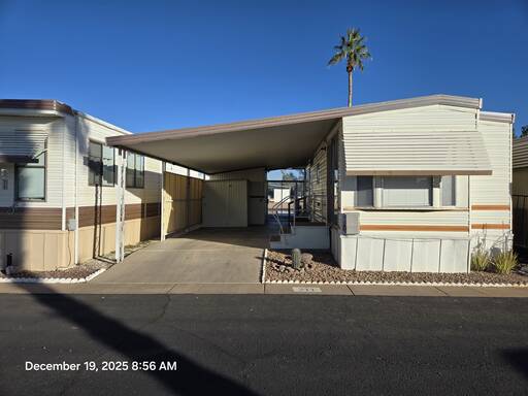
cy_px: 198
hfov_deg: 73.9
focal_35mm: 23
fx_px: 351
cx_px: 264
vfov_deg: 58.9
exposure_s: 1/2169
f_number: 1.8
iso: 25
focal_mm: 5.4
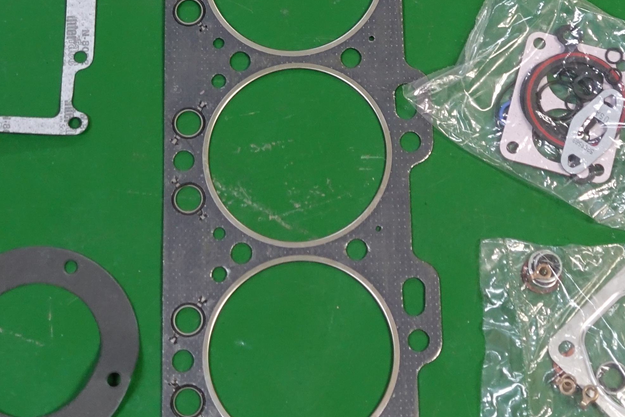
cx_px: 360
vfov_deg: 12.4
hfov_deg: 18.9
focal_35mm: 108
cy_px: -65
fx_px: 1875
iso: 800
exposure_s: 1/20
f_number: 2.8
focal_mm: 14.3
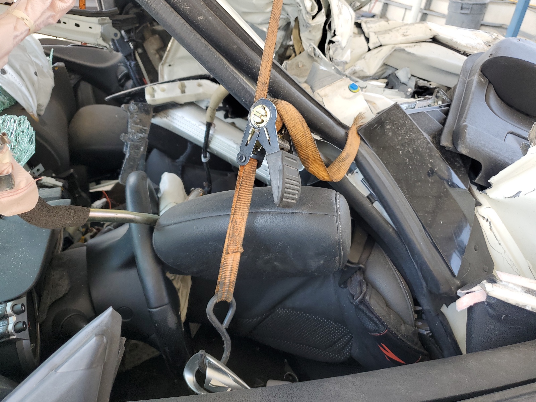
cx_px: 268
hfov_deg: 67.3
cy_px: 201
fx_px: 403
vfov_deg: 53.1
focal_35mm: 26
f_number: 1.5
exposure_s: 1/147
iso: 50
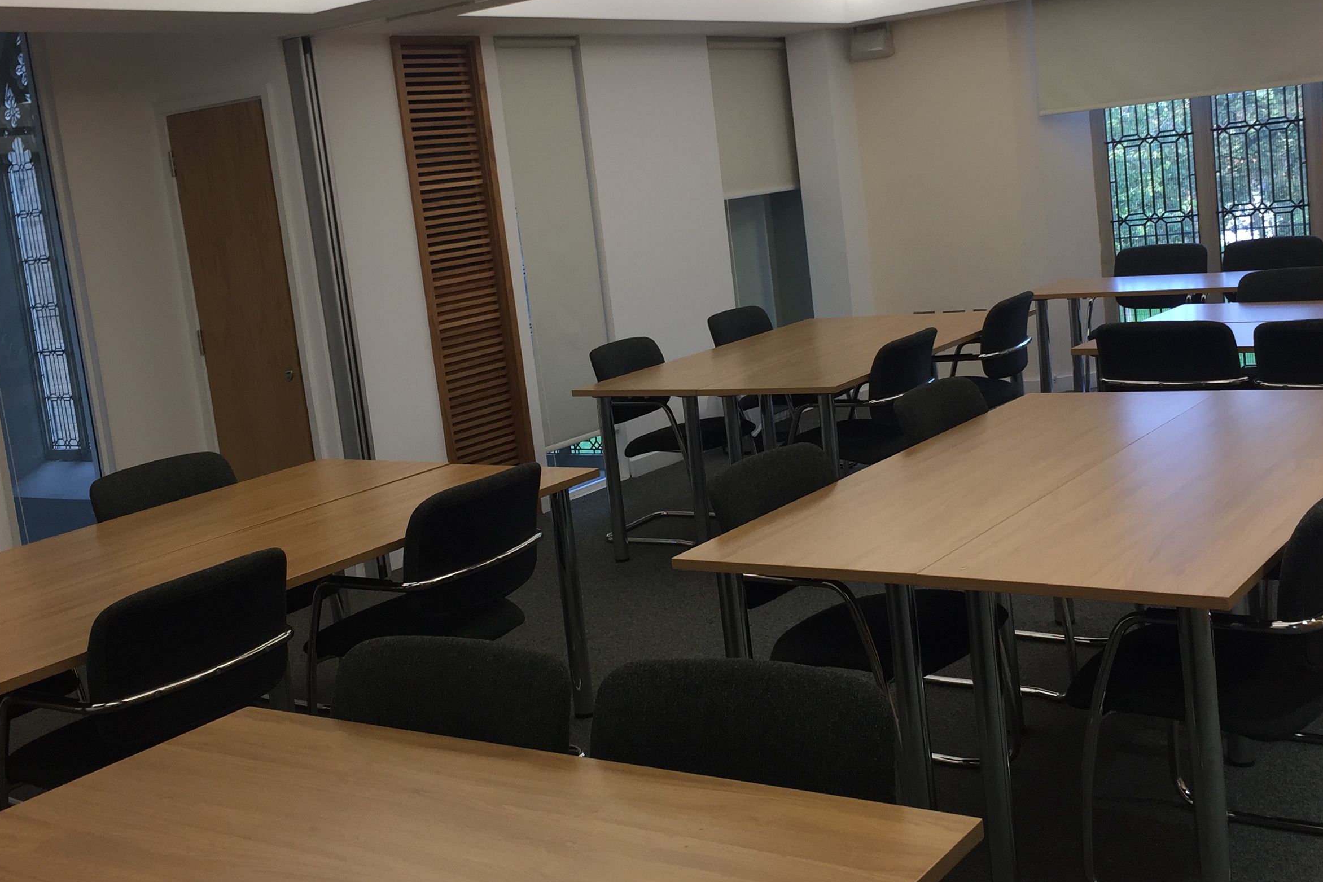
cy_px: 387
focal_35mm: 42
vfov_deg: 31.9
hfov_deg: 46.4
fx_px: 1543
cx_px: 678
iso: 40
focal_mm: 4.15
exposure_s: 1/50
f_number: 2.2
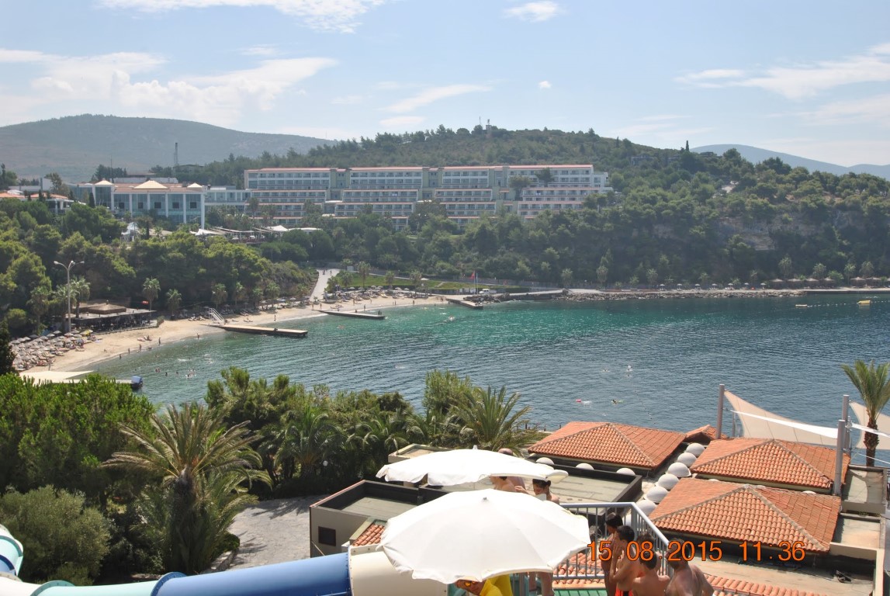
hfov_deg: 53.1
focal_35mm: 36
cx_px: 445
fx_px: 891
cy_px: 298
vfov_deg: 37.0
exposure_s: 1/250
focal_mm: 24
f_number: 8
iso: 100
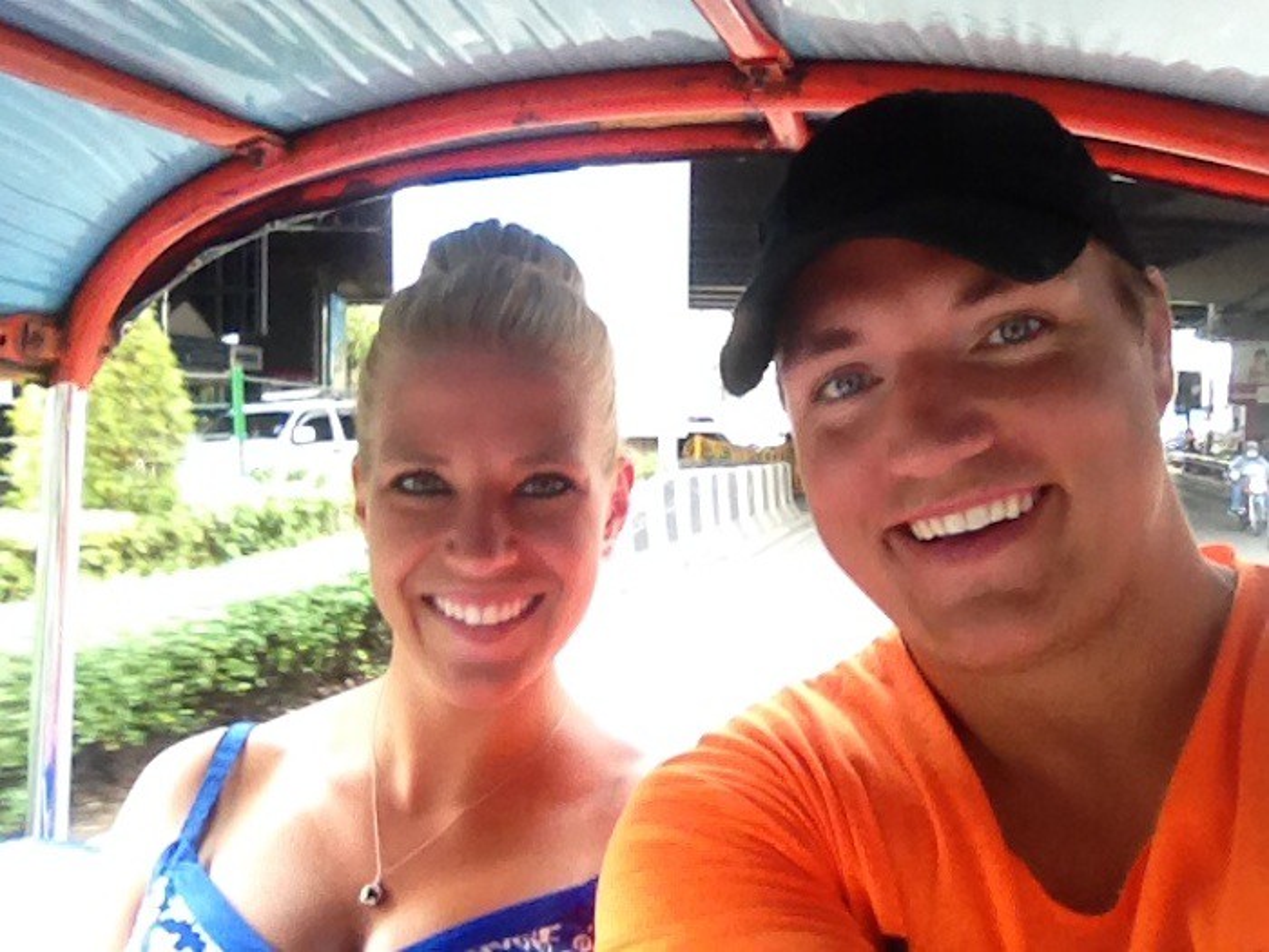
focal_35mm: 35
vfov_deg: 40.7
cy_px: 476
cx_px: 634
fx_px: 1283
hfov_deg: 52.6
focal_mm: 1.85
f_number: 2.4
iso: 160
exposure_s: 1/120
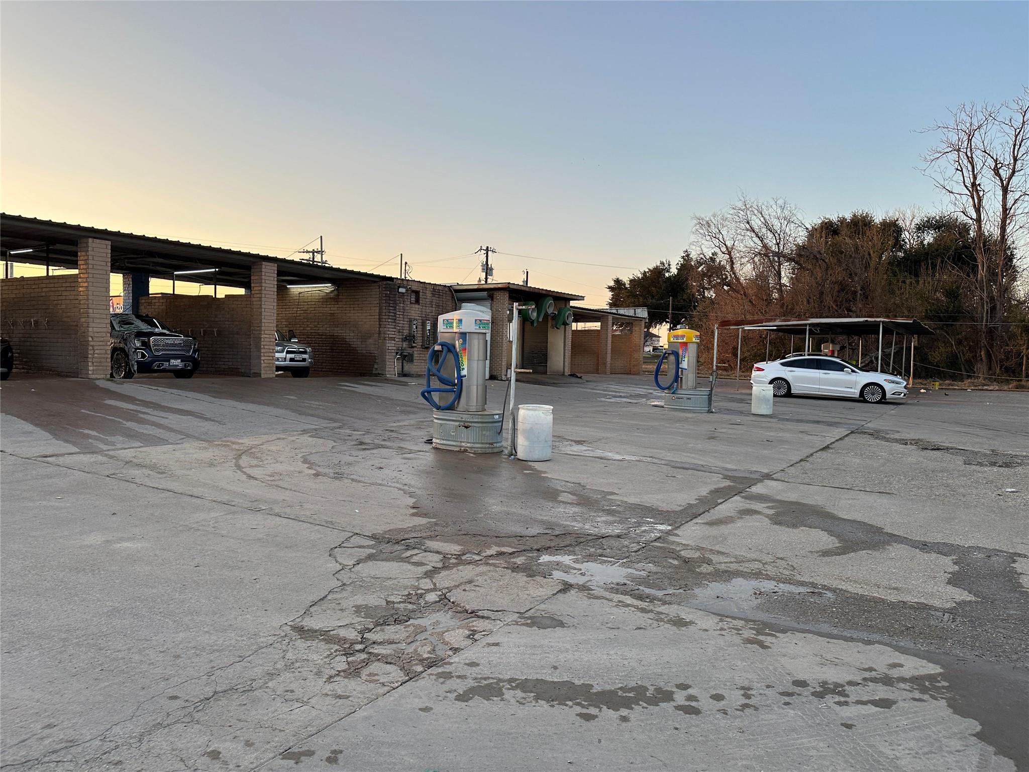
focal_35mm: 24
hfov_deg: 71.6
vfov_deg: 56.8
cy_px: 386
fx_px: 713
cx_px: 514
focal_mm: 6.86
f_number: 1.78
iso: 80
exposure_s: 1/745
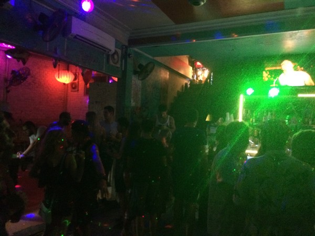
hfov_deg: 61.7
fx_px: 264
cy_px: 118
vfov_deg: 48.2
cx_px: 158
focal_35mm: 29
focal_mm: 4.15
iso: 500
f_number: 2.2
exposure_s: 1/17
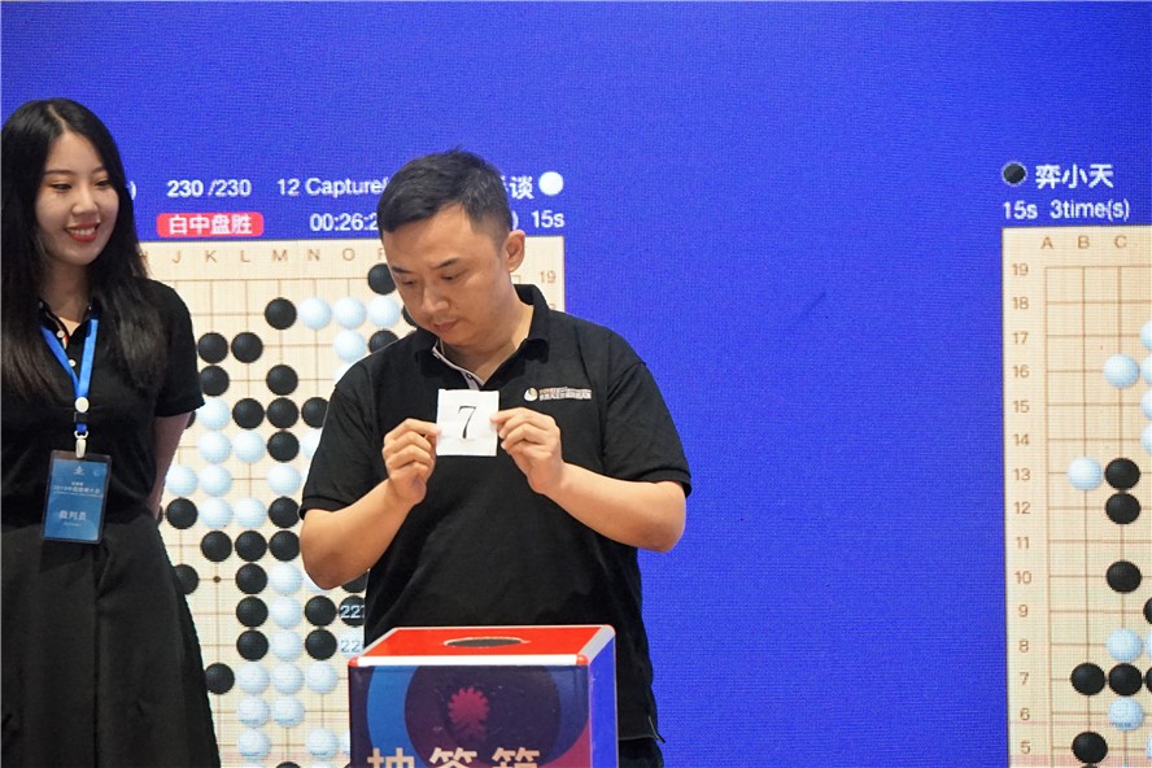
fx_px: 3360
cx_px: 576
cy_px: 384
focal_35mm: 105
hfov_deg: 19.5
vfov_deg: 13.0
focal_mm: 70
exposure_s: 1/125
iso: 5000
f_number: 4
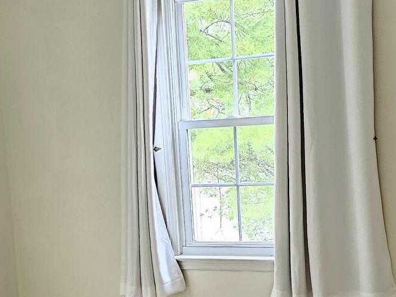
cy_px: 212
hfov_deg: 26.6
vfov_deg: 20.1
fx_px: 835
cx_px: 141
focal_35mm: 73
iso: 1000
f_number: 1.7
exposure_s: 1/120
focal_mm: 6.3
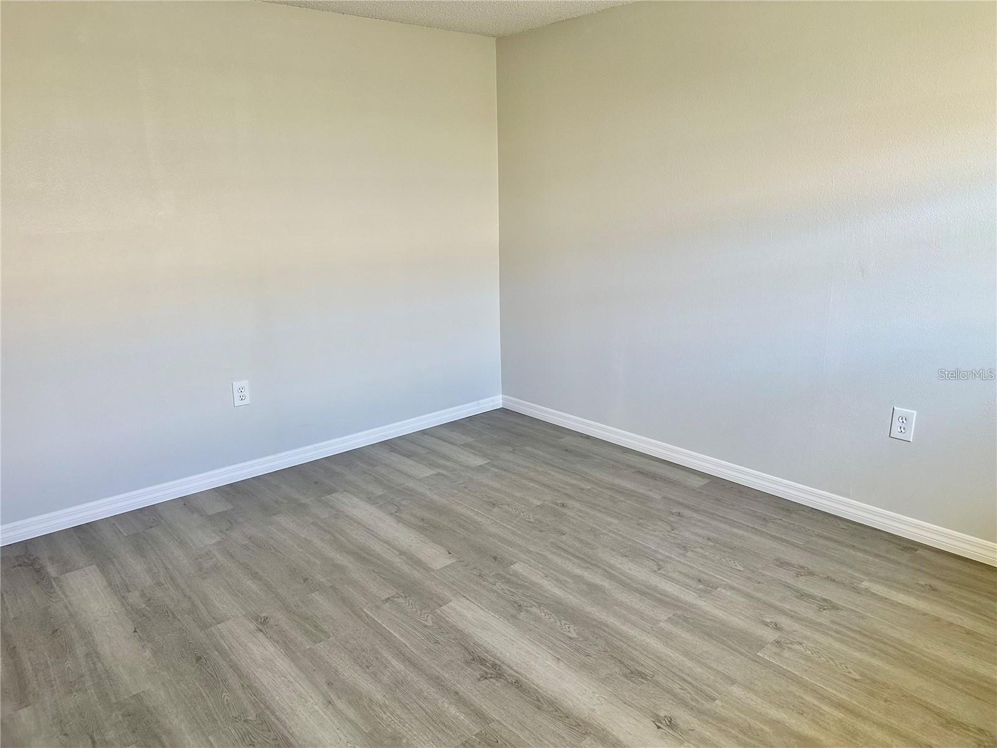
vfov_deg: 56.8
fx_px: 691
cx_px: 498
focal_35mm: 24
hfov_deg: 71.6
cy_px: 374
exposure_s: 1/121
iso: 200
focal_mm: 6.86
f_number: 1.78
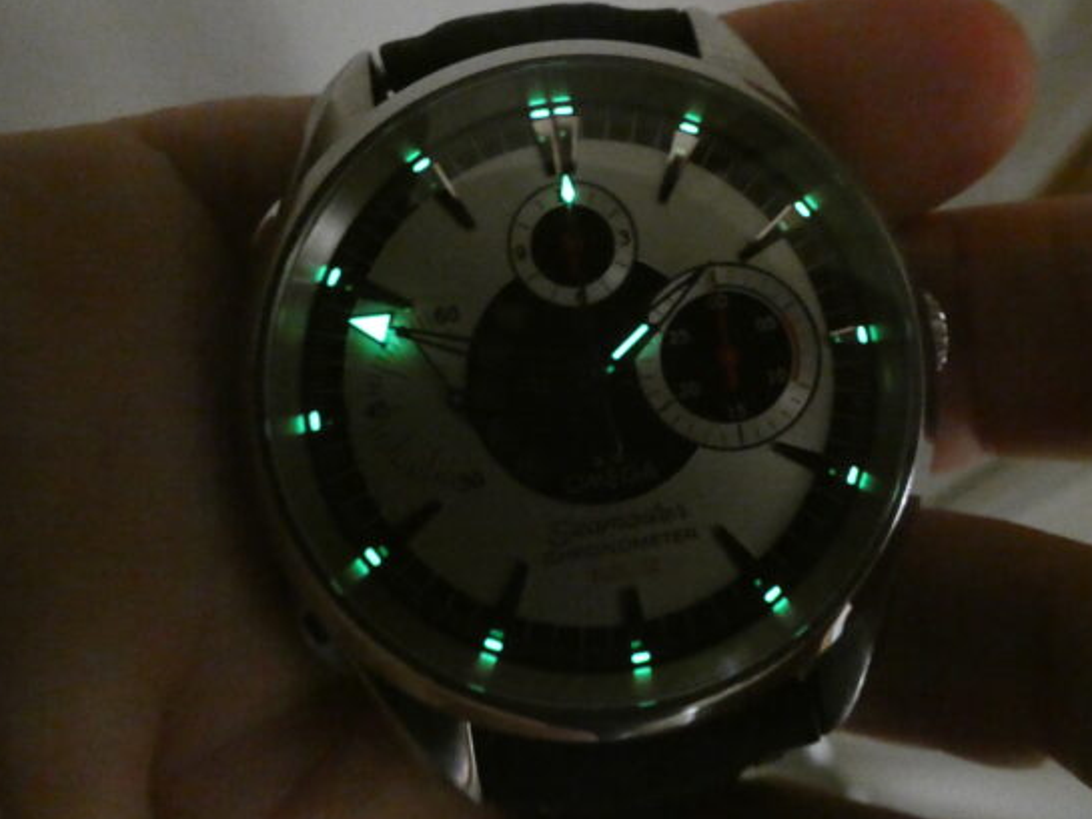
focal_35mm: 22
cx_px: 591
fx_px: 694
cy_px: 394
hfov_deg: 76.2
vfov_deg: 61.1
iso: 3200
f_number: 2.8
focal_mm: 3.6
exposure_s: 1/4
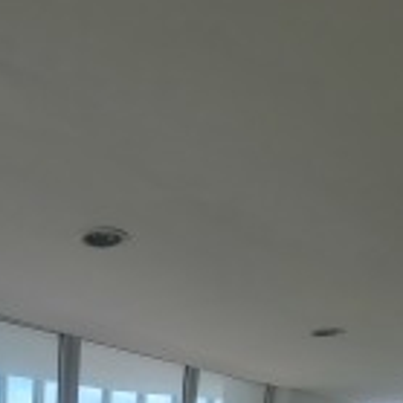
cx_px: 36
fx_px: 501
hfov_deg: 40.4
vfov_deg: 31.4
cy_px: 548
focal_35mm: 38
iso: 32
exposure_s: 1/337
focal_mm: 1.74
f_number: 2.2
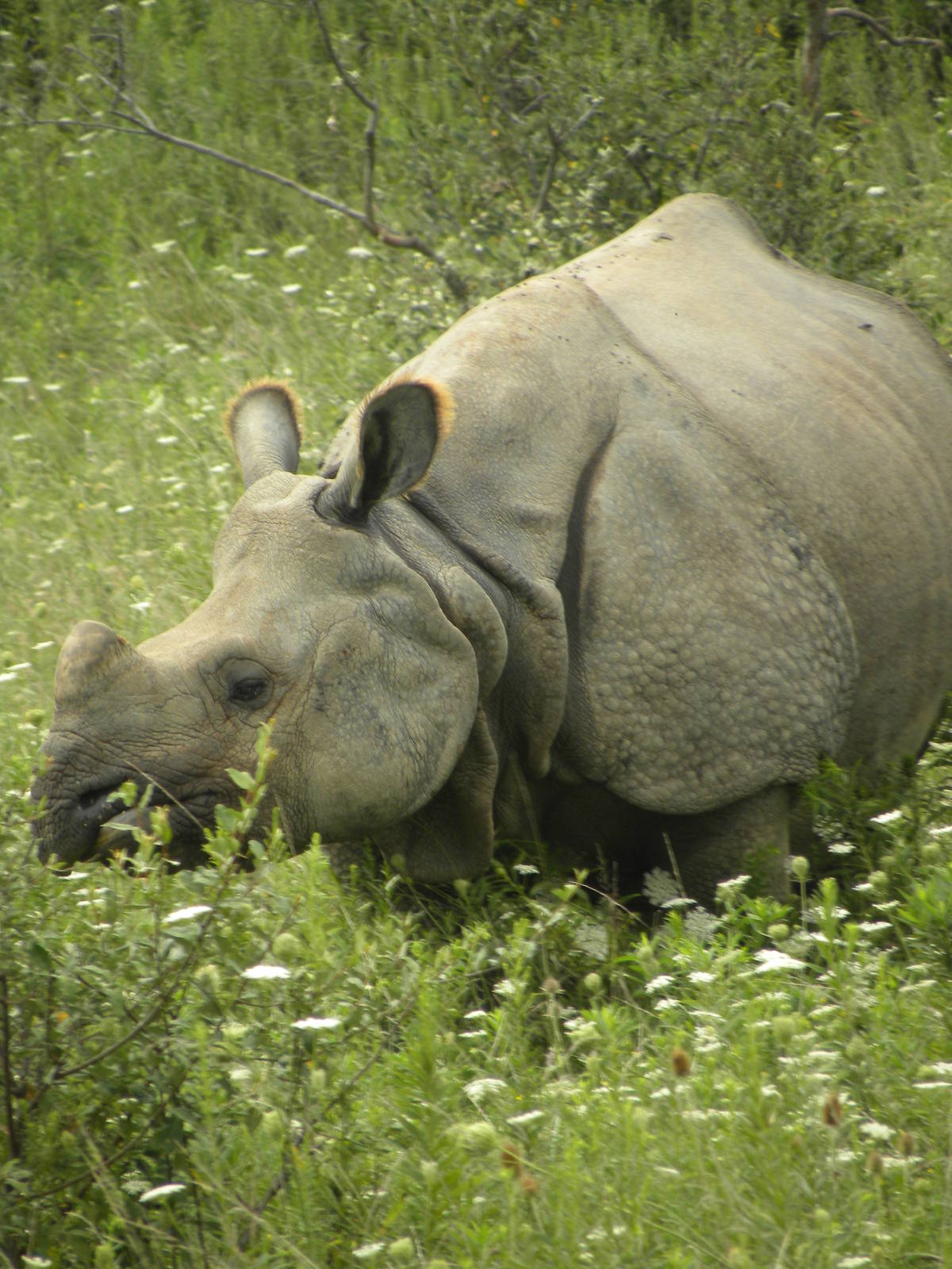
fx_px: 22881
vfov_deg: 3.2
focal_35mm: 624
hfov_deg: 2.4
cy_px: 634
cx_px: 476
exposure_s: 1/168
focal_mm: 110.4
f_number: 5
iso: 64
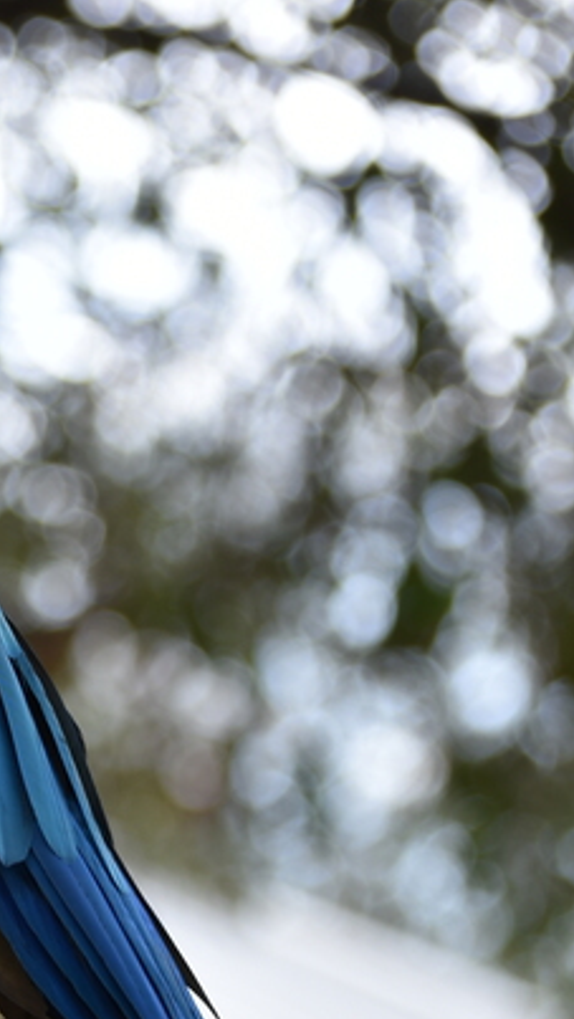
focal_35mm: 233
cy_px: 1411
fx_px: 6298
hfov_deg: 5.1
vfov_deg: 9.1
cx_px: -450
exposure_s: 1/160
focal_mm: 70
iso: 125
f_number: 4.5
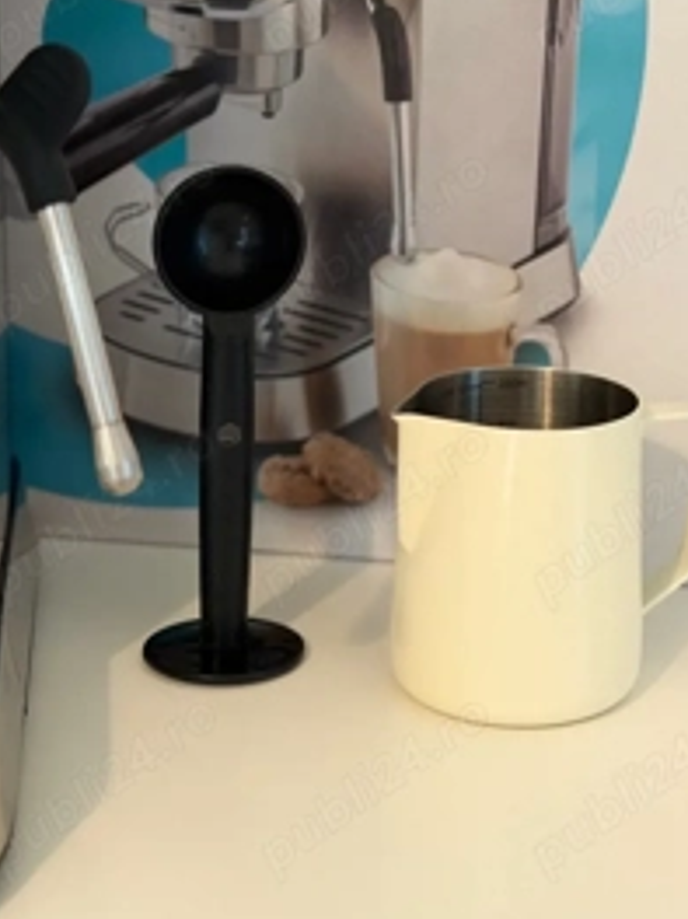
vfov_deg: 26.5
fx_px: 1936
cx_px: 444
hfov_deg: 20.1
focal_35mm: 73
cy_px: 283
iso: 320
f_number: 1.78
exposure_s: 1/33
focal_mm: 6.76
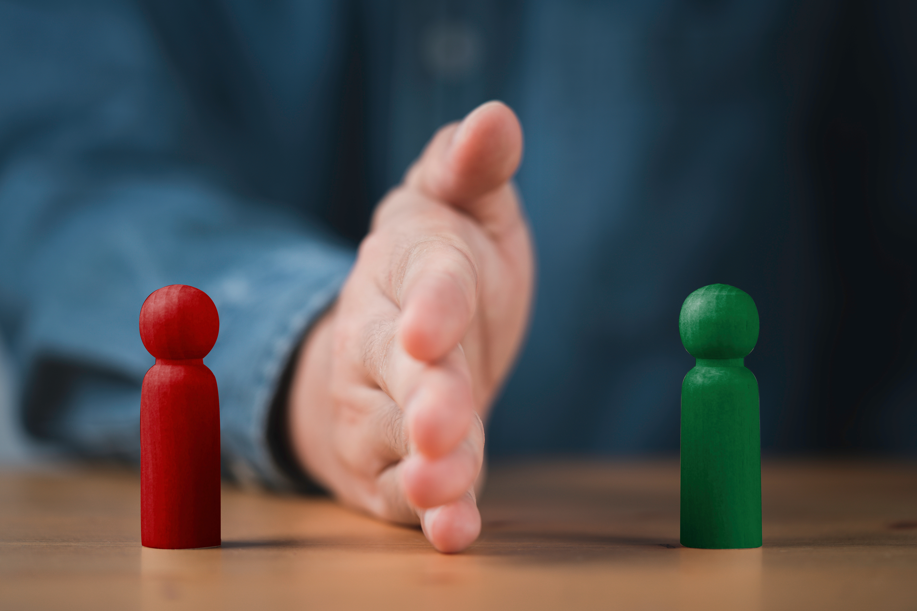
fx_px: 2292
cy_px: 306
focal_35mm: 90
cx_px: 458
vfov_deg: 15.2
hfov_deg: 22.6
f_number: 2.8
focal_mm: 90
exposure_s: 1/200
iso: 100
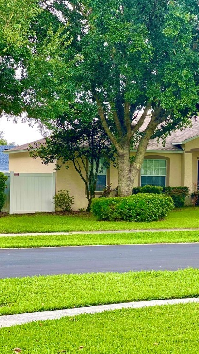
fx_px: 883
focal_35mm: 94
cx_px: 221
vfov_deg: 22.7
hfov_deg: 12.6
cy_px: 177
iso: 40
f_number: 2.2
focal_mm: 7.5
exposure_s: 1/121
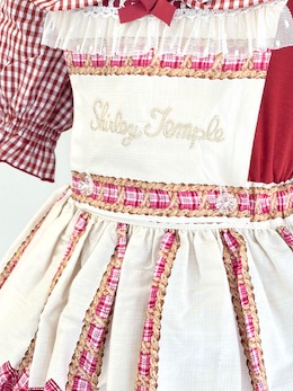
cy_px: 206
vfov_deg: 39.7
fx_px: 542
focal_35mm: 48
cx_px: 239
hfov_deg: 29.5
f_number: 1.8
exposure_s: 1/124
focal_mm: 4.25
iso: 32
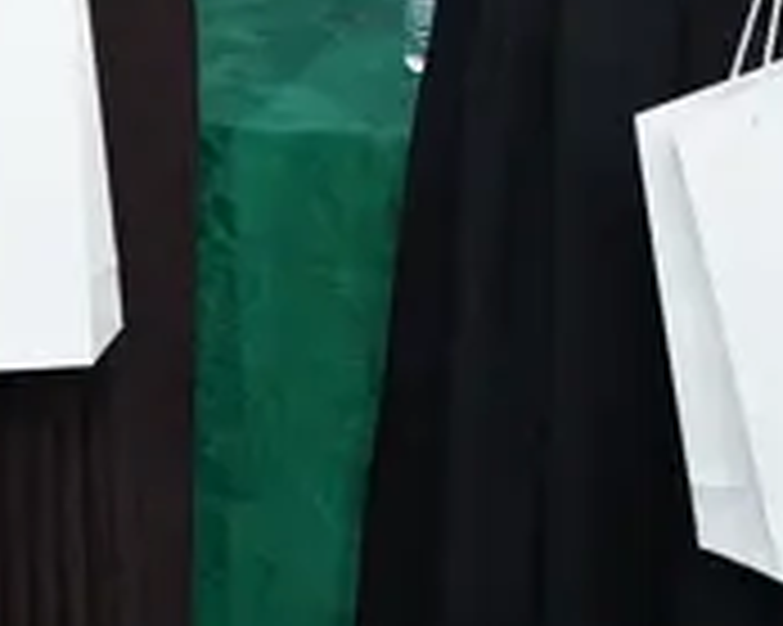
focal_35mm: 181
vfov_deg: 8.1
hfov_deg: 10.6
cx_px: 716
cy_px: -612
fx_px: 4192
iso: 3200
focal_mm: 26.3
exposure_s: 1/160
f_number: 3.5
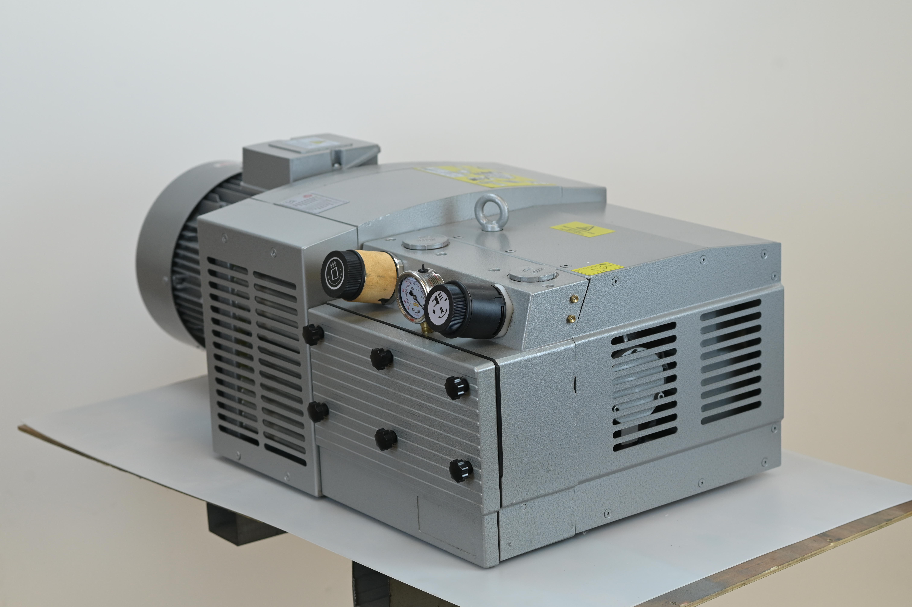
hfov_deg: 23.9
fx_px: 2152
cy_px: 304
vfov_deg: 16.1
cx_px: 456
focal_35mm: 85
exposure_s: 1/200
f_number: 5
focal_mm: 85
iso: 1000
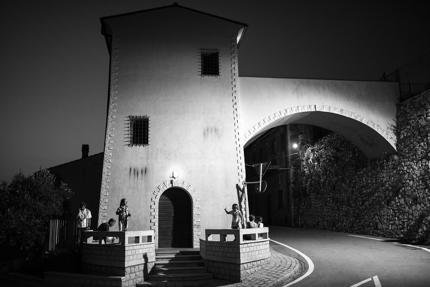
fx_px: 418
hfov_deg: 54.4
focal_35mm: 35
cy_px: 144
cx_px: 215
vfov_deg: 37.9
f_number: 1.4
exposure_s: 1/320
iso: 3200
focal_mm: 35
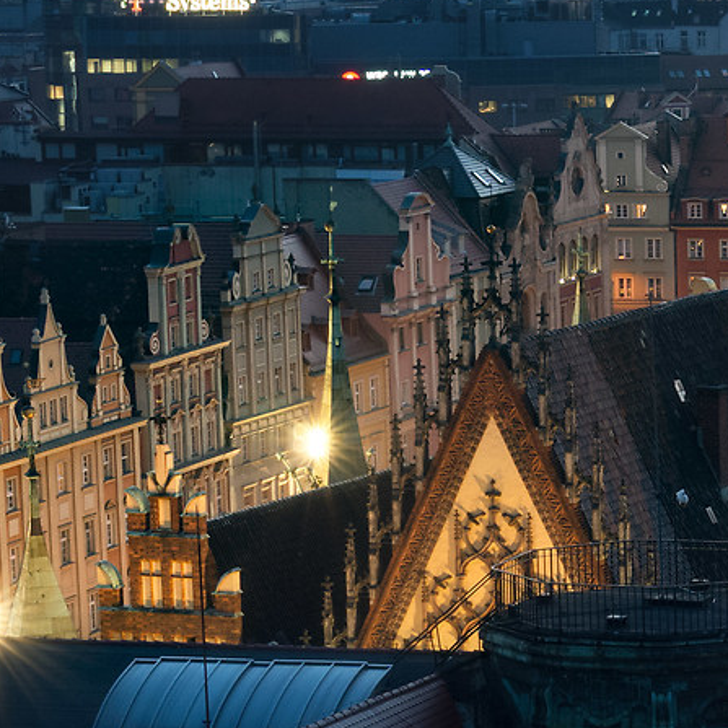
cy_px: 642
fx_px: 4718
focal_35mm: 198
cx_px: 1088
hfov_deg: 8.6
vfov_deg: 8.8
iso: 100
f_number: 8
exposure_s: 1.6
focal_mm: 29
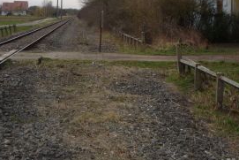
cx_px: 123
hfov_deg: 33.9
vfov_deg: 22.4
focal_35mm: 59
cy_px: 13
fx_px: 392
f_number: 4
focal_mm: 5.2
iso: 100
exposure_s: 1/250
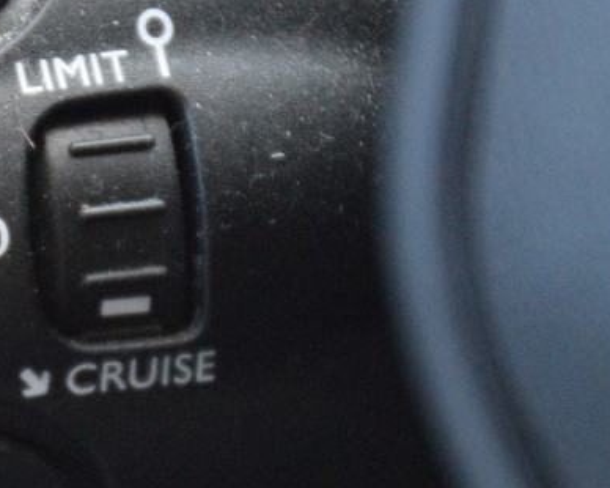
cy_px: 298
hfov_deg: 2.6
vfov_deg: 2.1
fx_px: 13425
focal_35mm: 744
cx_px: 20
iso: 6400
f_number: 6.3
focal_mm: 200
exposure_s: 1/500
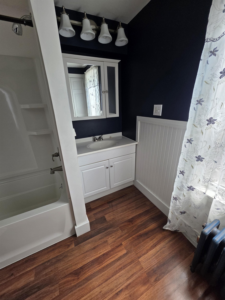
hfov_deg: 89.9
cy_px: 150
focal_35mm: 13
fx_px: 113
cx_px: 112
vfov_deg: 106.2
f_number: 1.9
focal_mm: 2.2
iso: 64
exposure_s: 1/120
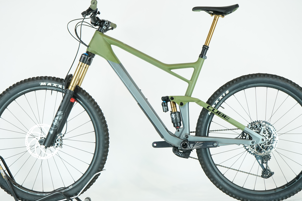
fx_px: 512
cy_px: 105
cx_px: 151
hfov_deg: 32.9
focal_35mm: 61
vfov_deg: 22.3
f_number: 6.3
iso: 2000
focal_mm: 50
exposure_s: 1/200
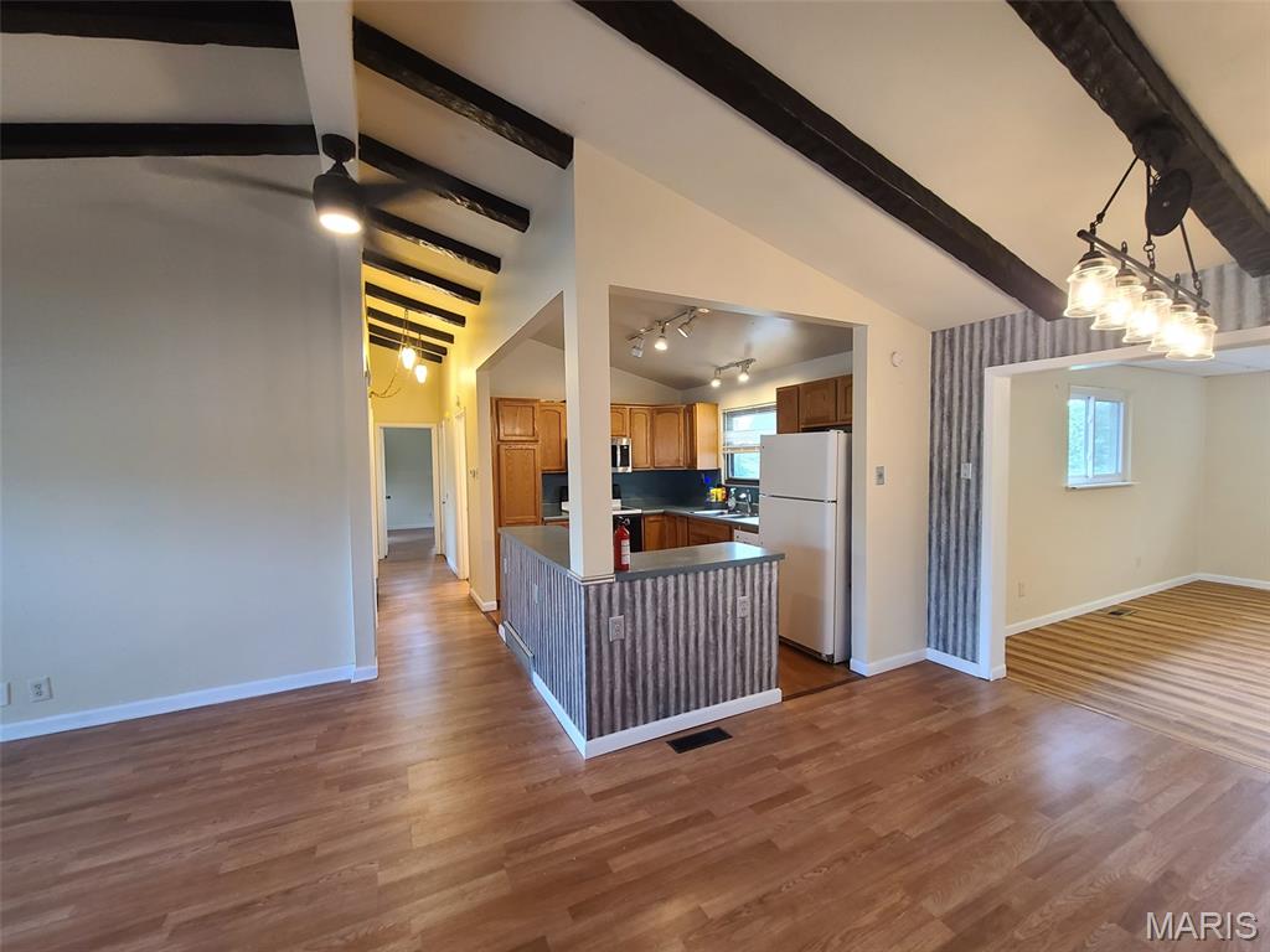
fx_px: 477
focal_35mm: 13
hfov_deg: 106.2
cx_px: 635
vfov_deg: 89.9
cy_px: 476
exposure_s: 1/40
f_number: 2.2
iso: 320
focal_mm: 2.2
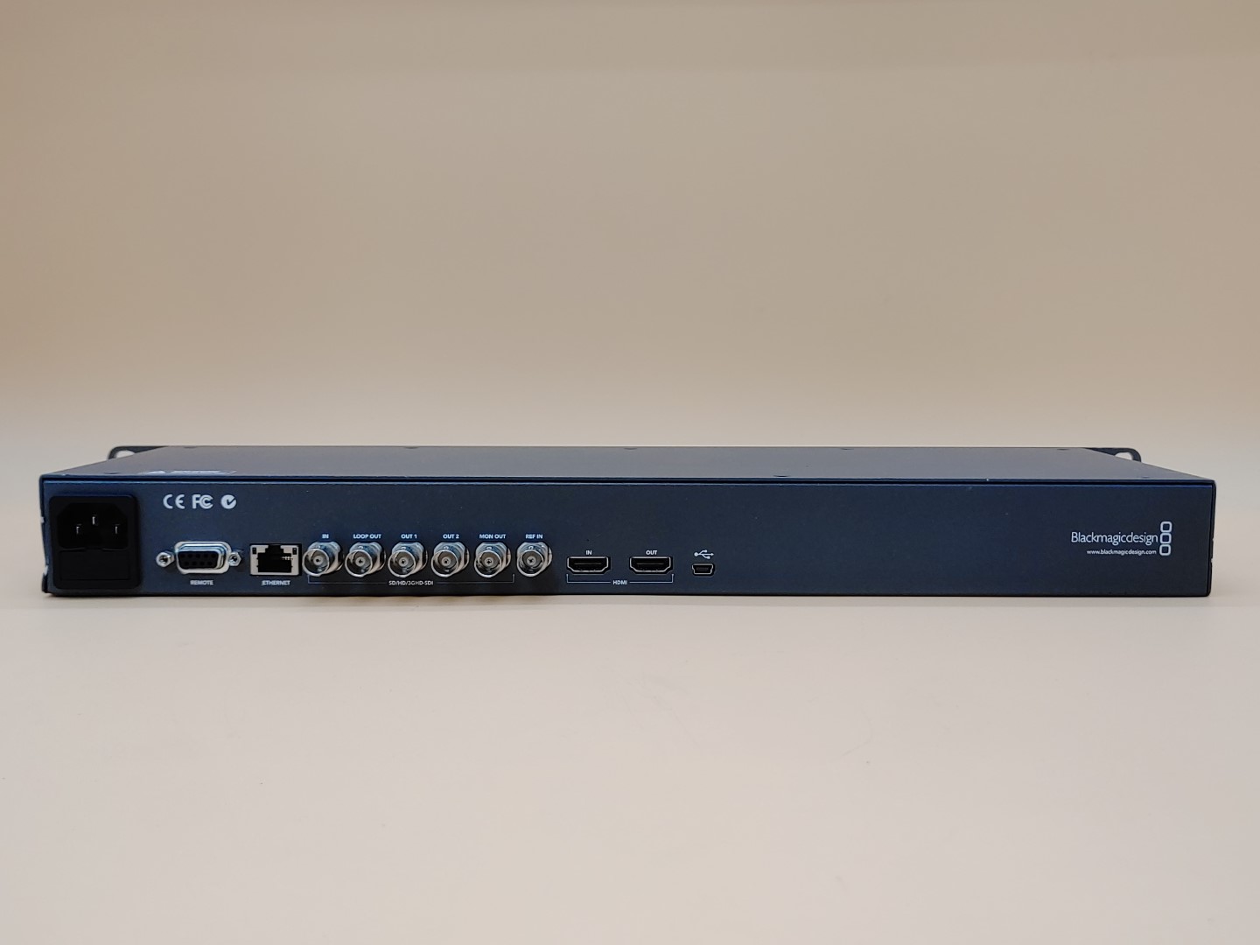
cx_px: 630
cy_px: 472
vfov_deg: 42.9
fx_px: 1201
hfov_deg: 55.4
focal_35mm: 33
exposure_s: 1/65
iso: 50
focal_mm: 4.36
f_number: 1.8
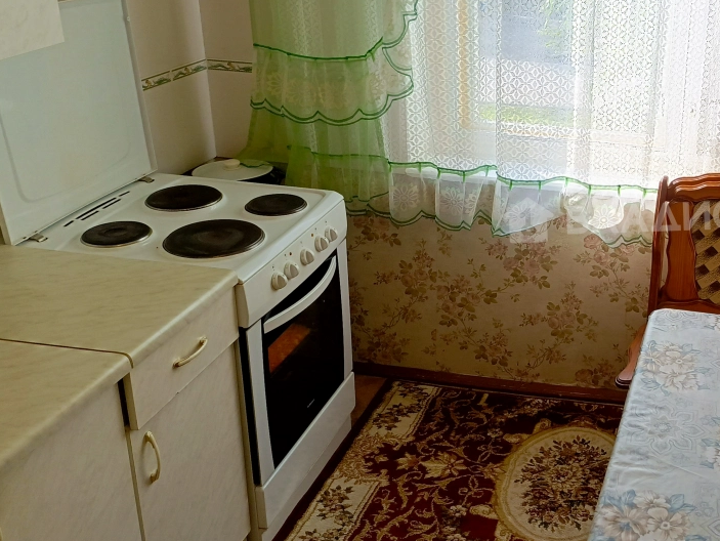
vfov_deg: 35.0
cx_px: 622
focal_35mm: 41
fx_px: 853
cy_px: 216
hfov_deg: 42.7
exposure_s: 1/100
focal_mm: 5.25
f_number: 1.75
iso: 125
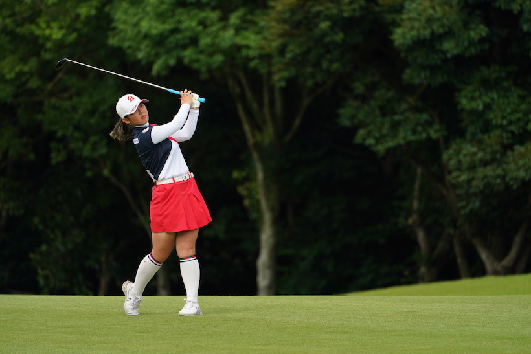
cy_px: 177
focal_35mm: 400
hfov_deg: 5.2
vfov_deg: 3.4
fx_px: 5901
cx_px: 266
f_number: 6.3
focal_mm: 400
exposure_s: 1/1000
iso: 400
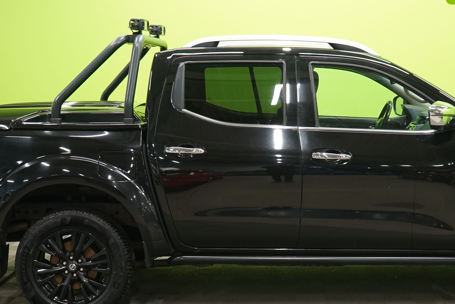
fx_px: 847
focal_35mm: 67
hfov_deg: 30.0
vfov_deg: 20.3
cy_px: 157
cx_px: 278
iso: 800
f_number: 5
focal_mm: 34
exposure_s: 1/30
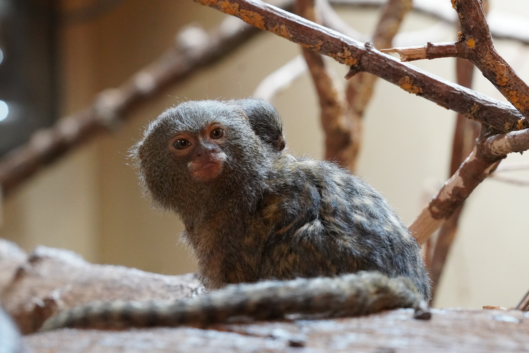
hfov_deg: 15.9
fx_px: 1895
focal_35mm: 129
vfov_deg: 10.6
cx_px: 264
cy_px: 176
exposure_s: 1/250
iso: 6400
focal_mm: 86
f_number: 8
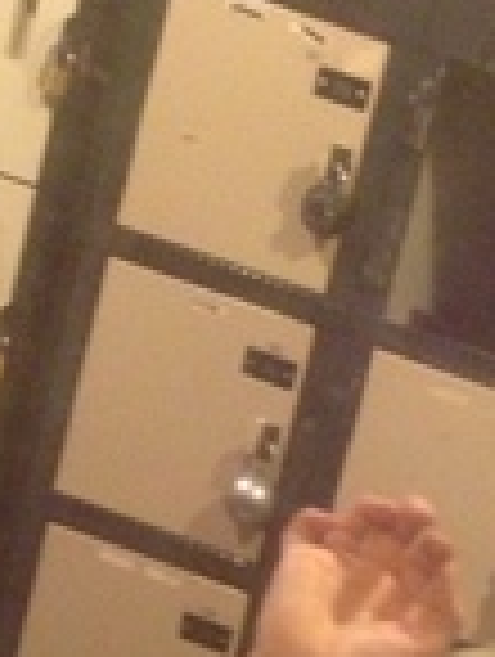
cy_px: 1066
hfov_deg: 12.3
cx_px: 734
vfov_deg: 15.4
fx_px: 2186
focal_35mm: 115
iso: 500
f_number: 2.4
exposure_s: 1/15
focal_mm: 4.28
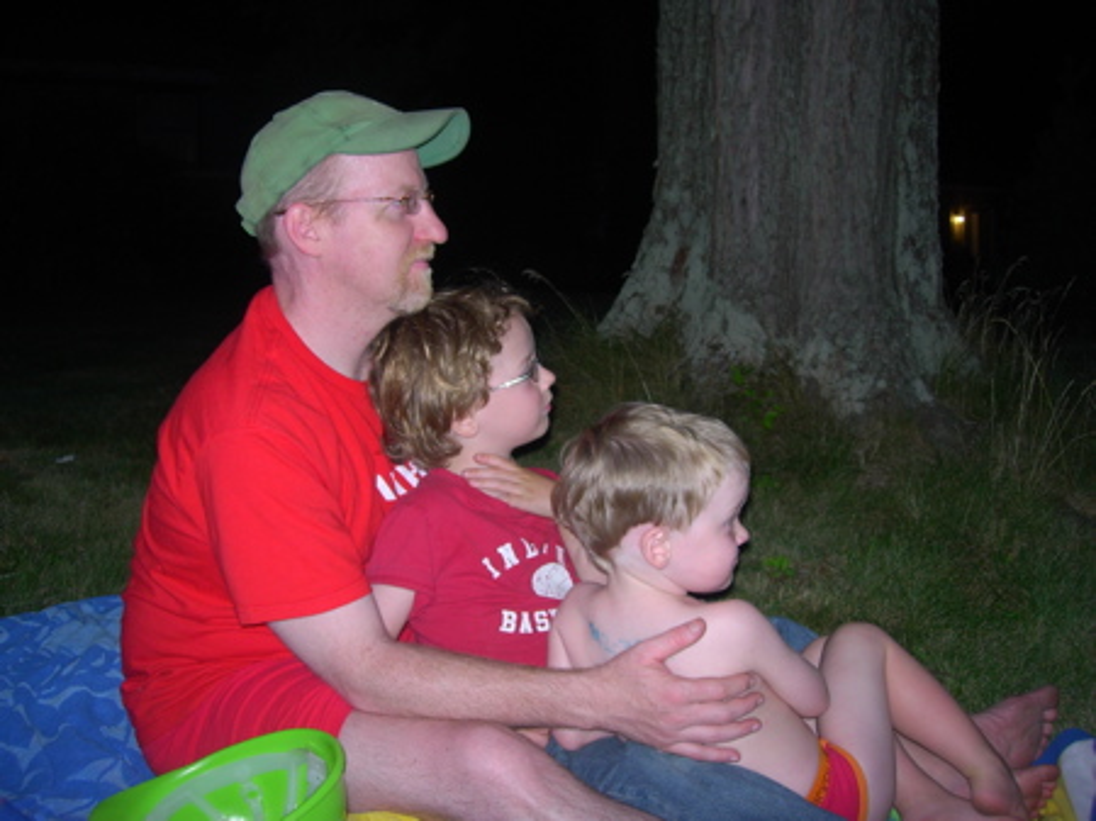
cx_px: 548
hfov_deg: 49.0
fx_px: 1203
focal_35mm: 38
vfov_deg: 37.7
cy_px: 410
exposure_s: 1/64
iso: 79
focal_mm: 7.8
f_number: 2.8
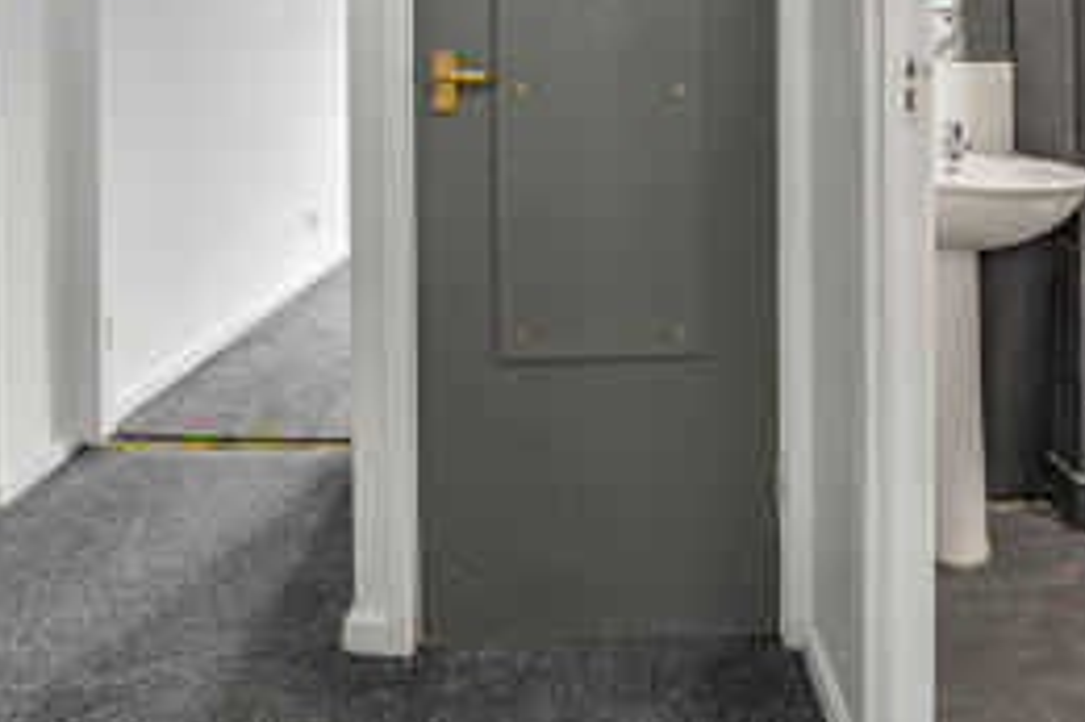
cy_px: 77
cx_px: 609
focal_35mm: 22
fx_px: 663
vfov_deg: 50.9
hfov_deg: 78.3
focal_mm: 12
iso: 320
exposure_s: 1/4
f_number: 9
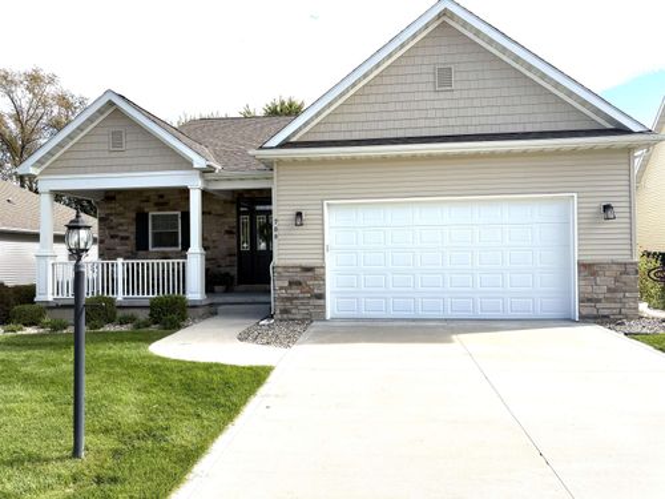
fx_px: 499
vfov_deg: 53.1
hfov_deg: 67.3
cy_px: 250
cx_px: 332
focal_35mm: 26
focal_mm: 5.96
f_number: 1.6
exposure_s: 1/3623
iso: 50
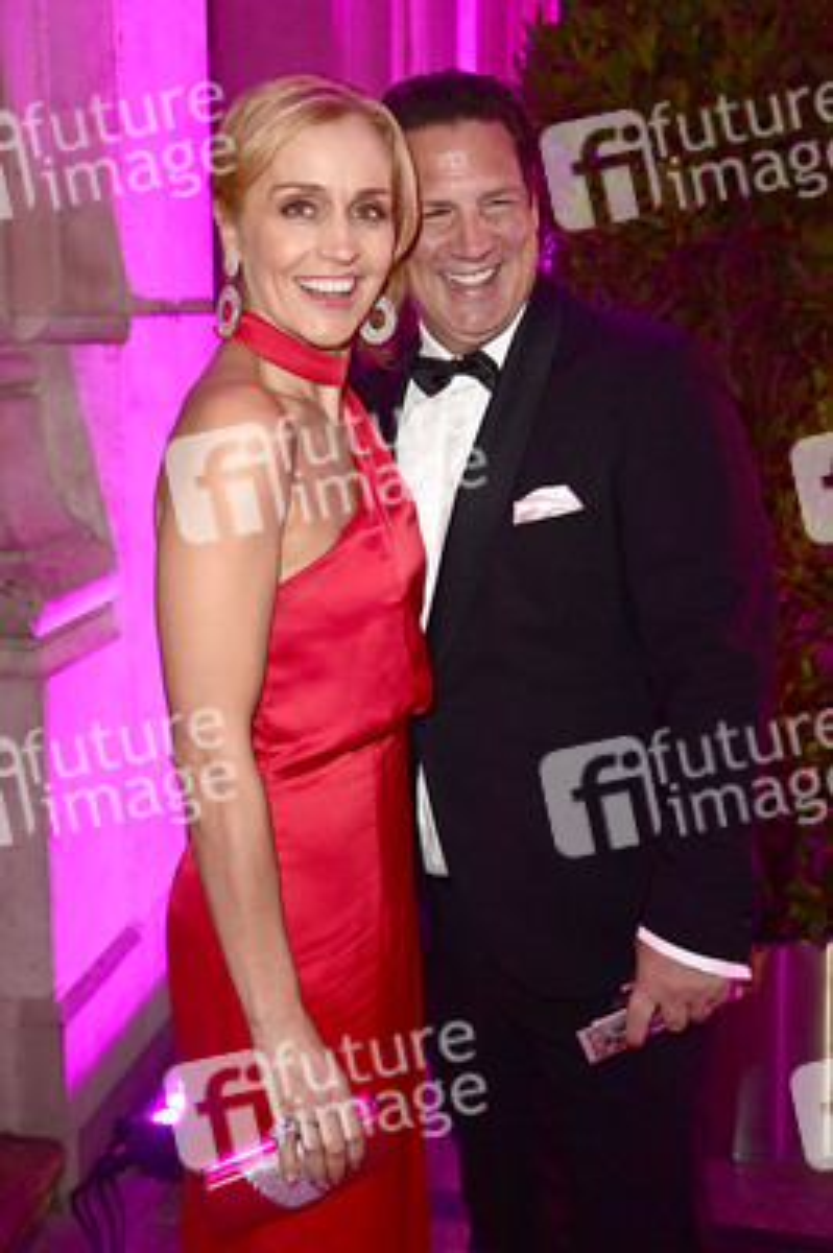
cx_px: 416
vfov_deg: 50.7
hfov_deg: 35.0
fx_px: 1321
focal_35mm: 38
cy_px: 626
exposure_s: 1/100
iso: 2000
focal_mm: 38
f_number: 5.6
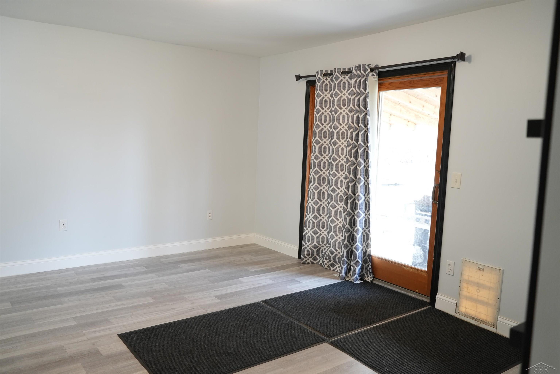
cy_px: 187
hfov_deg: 63.6
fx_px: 451
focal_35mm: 29
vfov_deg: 45.0
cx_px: 280
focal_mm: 29
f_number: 4
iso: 800
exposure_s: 1/30
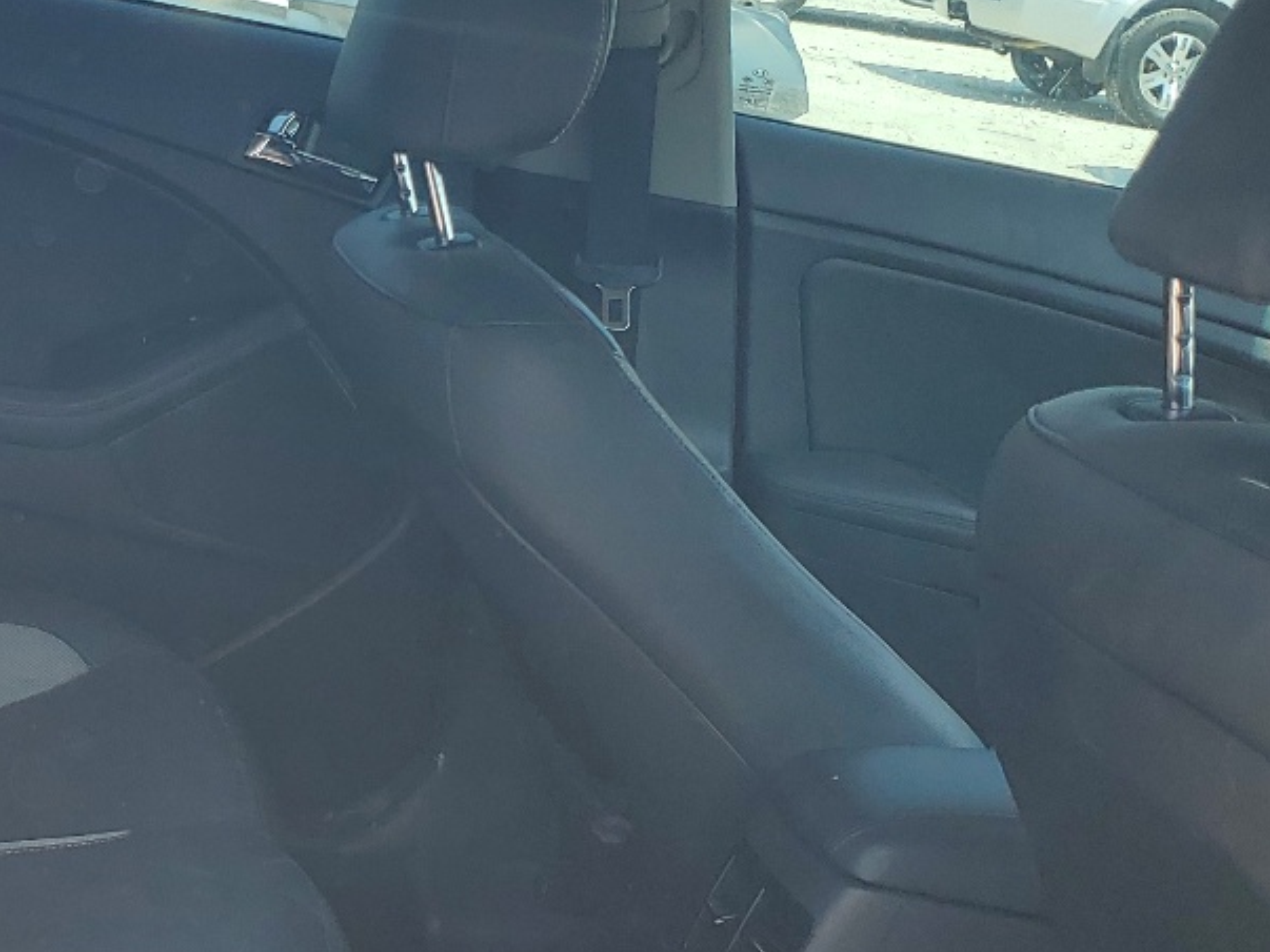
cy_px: 655
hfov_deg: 27.5
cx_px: 230
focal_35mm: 69
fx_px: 2531
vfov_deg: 21.2
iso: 50
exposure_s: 1/769
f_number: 1.5
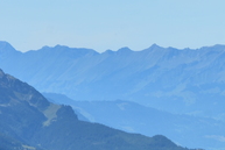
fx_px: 2377
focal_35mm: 380
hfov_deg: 5.4
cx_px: 241
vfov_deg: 3.6
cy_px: 228
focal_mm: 68
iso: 100
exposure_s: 1/125
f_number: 11
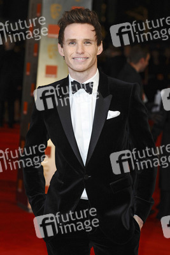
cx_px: 85
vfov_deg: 15.9
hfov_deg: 10.6
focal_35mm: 129
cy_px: 128
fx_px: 913
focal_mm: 86
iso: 320
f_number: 4.5
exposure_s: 1/200
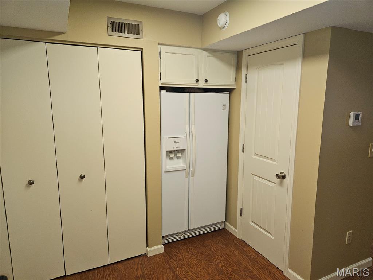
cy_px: 140
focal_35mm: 23
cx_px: 186
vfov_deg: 58.9
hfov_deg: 73.9
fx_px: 248
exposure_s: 1/60
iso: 64
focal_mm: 5.4
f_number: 1.8
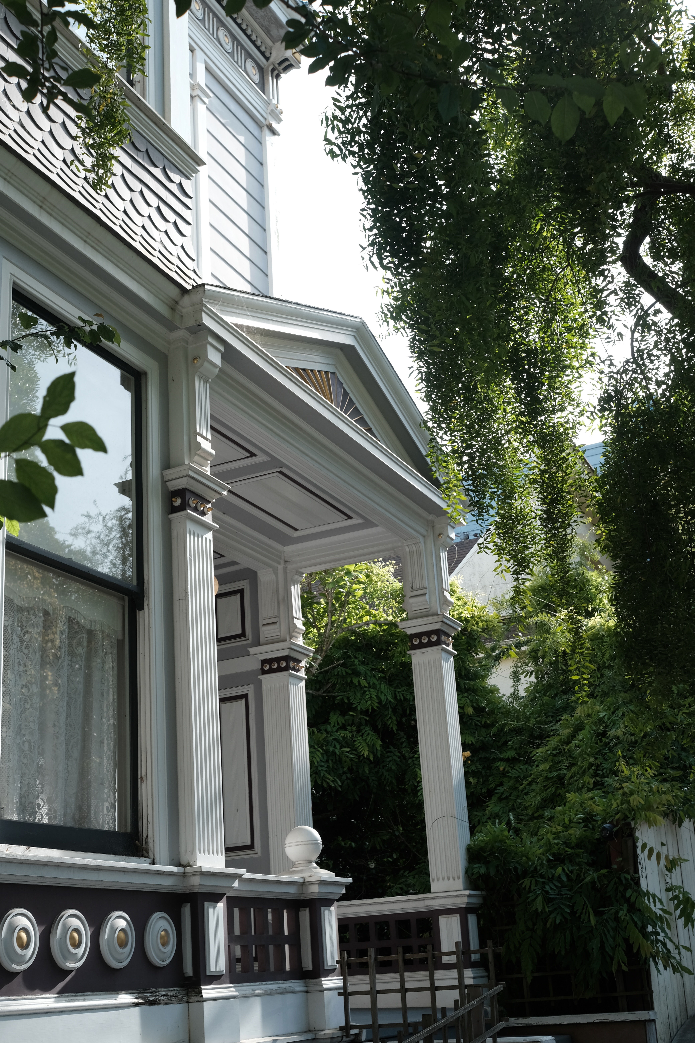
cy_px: 522
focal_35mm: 41
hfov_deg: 32.6
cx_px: 348
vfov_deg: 47.4
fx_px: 1187
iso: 200
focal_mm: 27
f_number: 6.4
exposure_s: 1/150
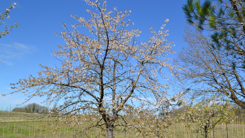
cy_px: 81
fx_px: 208
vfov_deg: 36.6
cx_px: 124
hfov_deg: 61.0
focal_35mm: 32
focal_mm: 20
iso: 100
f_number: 8
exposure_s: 1/250
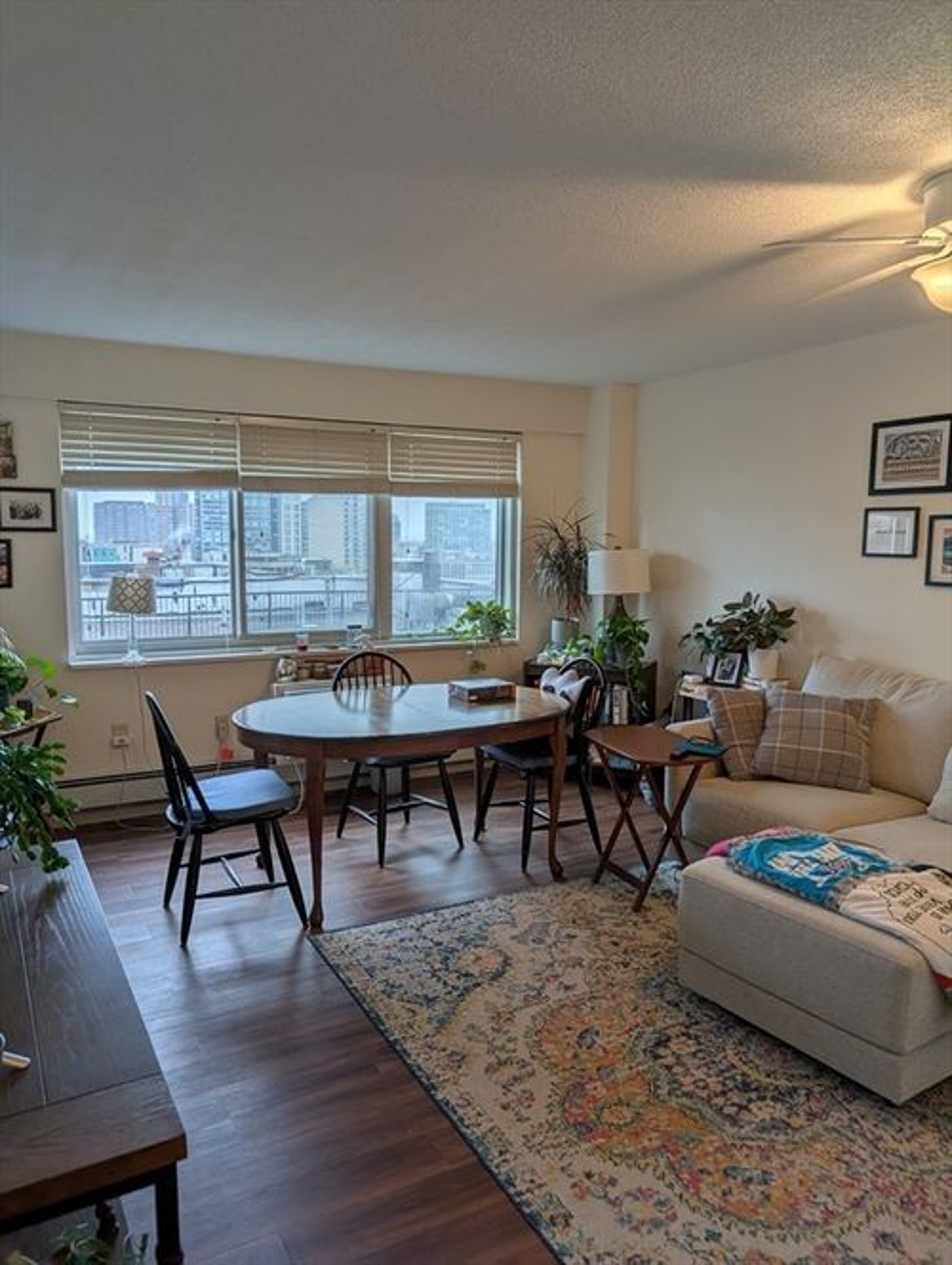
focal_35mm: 24
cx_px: 476
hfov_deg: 56.9
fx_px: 878
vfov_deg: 71.5
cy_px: 632
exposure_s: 1/440
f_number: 1.68
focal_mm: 6.9
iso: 25
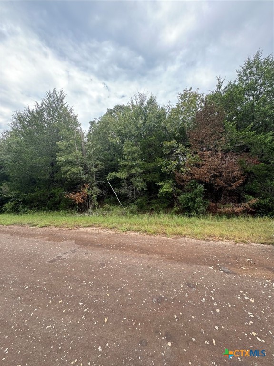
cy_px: 183
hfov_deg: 85.7
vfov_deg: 102.1
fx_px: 148
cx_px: 137
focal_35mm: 14
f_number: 2.2
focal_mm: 2.22
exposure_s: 1/235
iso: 40
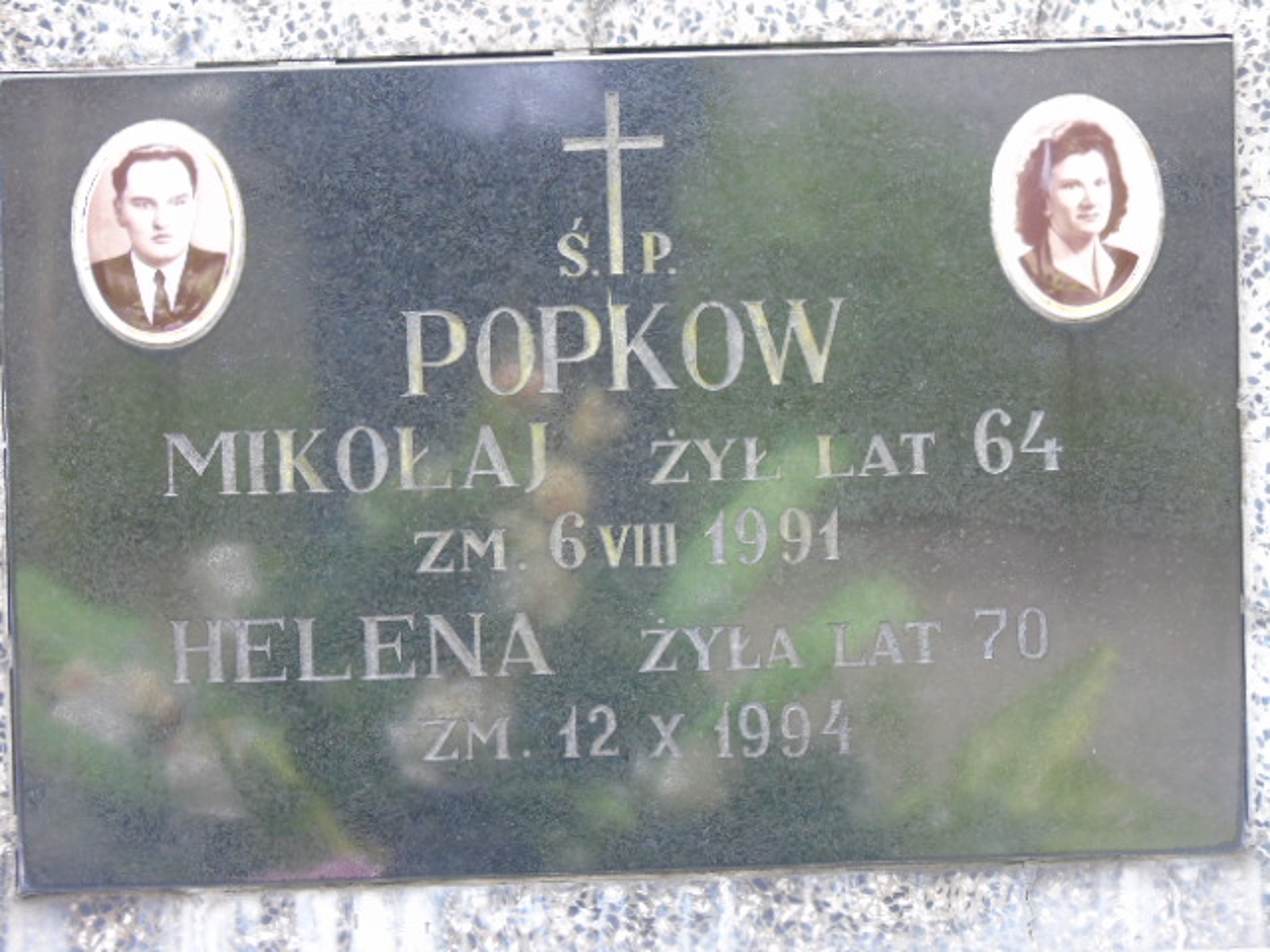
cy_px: 476
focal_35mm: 243
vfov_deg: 6.1
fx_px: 8915
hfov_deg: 8.1
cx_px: 635
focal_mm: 43
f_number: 4.8
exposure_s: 1/60
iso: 400
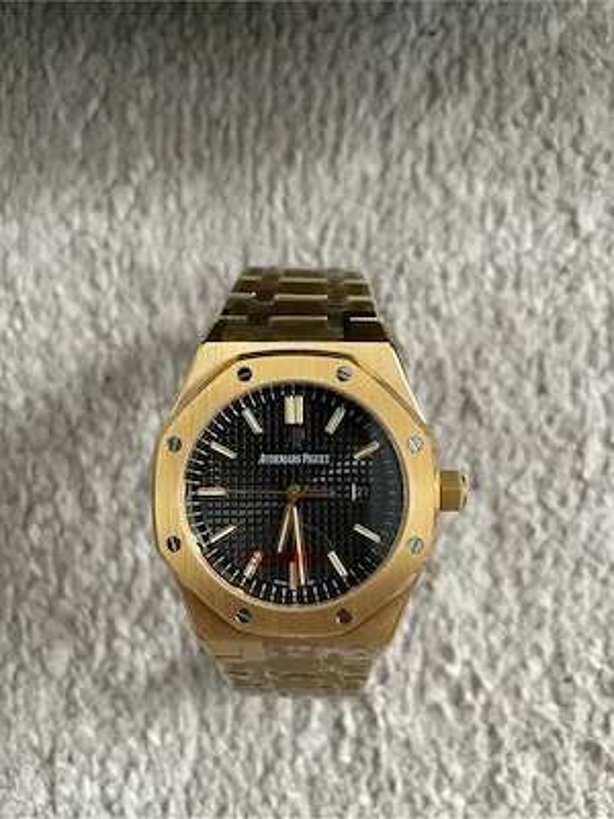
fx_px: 615
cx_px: 307
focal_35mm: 26
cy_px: 410
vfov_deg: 67.3
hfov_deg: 53.1
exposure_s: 1/50
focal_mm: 4.2
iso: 500
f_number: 1.6
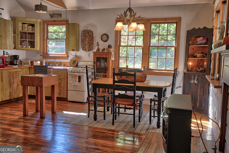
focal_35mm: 36
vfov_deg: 36.9
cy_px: 76
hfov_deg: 53.1
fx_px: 229
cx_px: 114
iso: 640
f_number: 4.5
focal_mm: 24
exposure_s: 1/60
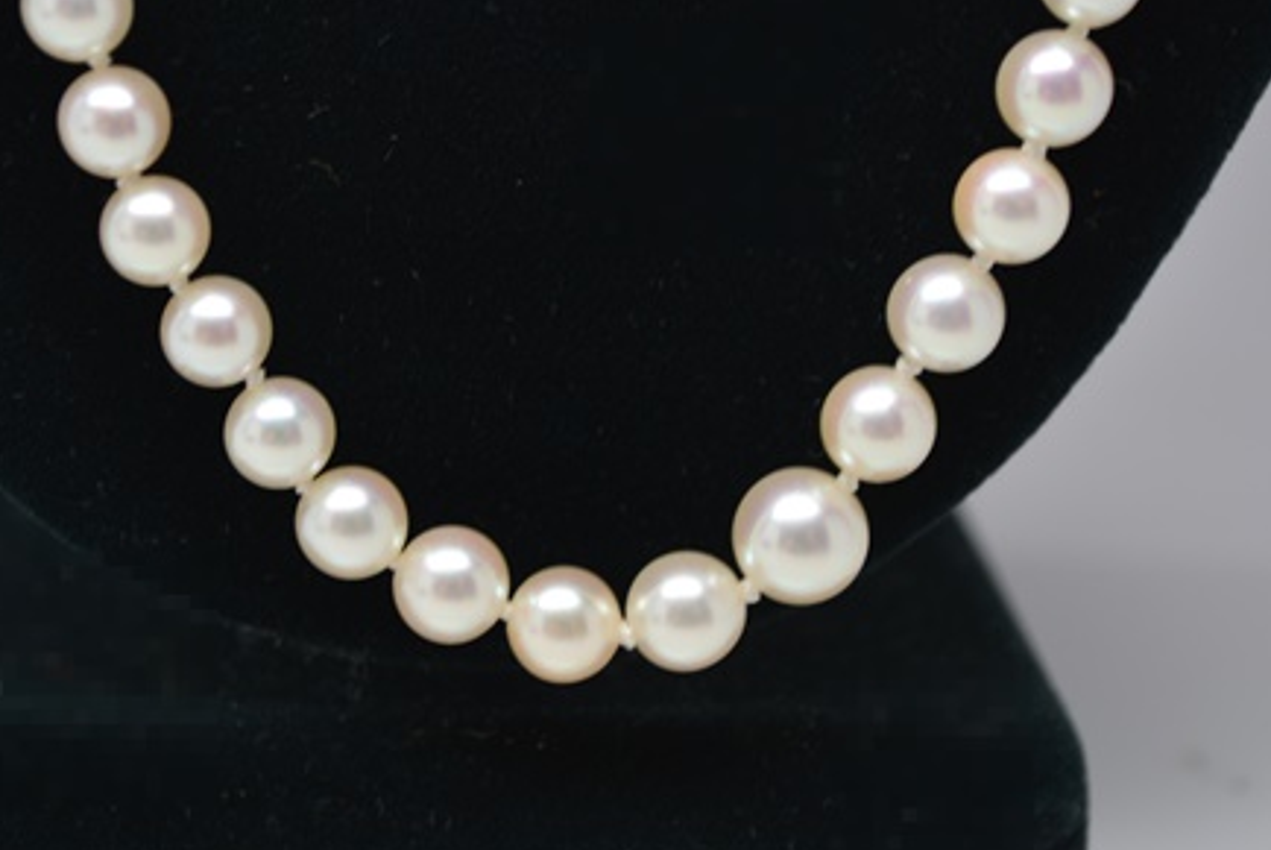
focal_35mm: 87
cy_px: 281
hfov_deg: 23.4
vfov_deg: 15.7
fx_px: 3074
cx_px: 577
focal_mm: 42
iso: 200
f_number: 5.6
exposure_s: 1/15
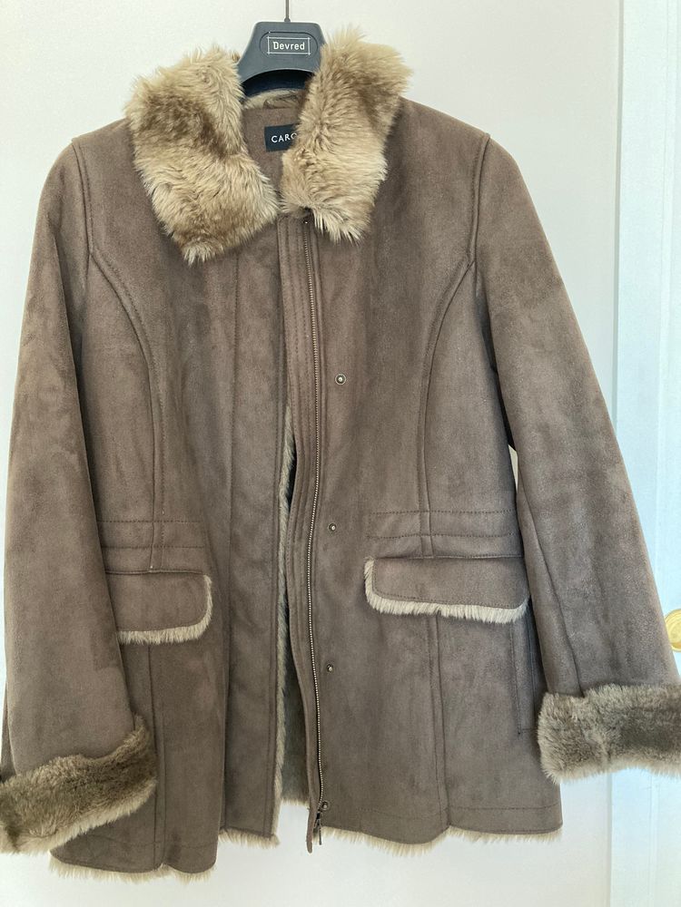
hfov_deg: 49.7
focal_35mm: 28
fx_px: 734
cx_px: 340
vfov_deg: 63.4
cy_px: 454
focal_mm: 3.99
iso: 320
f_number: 1.8
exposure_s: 1/45
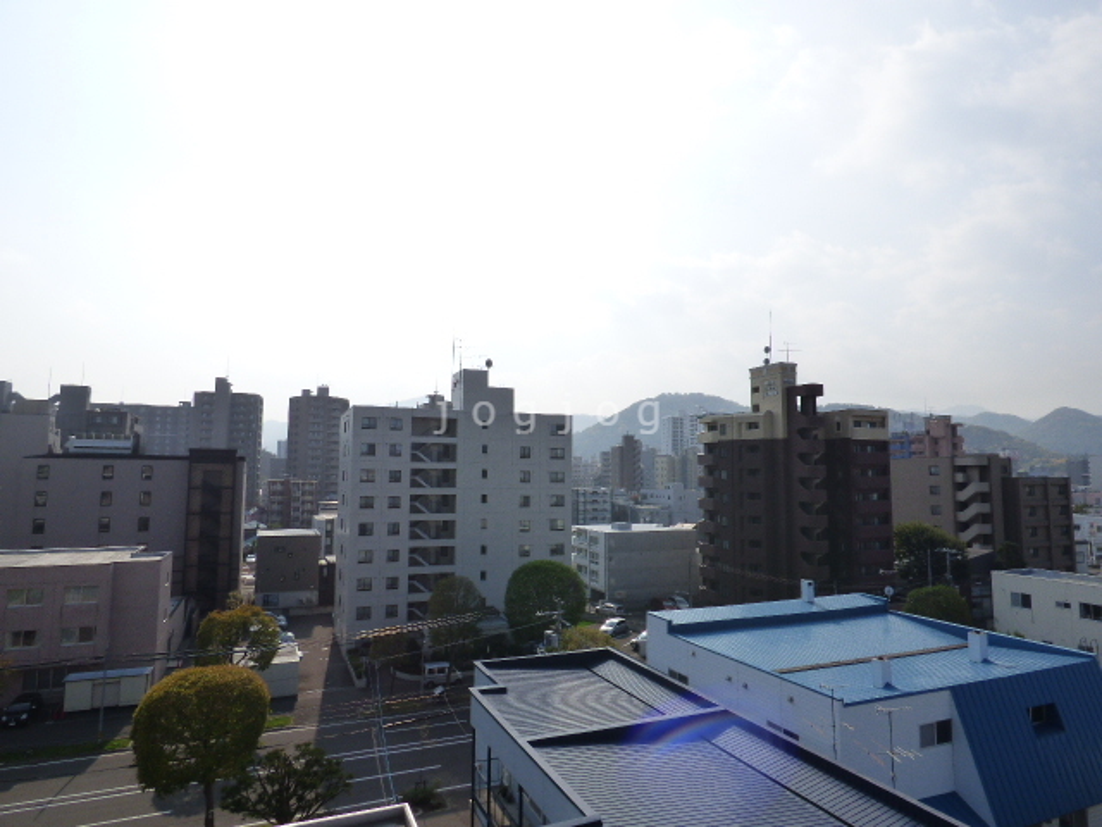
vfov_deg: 66.0
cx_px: 551
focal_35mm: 20
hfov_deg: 81.7
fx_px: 637
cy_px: 414
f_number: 4
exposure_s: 1/2000
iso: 160
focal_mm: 3.58
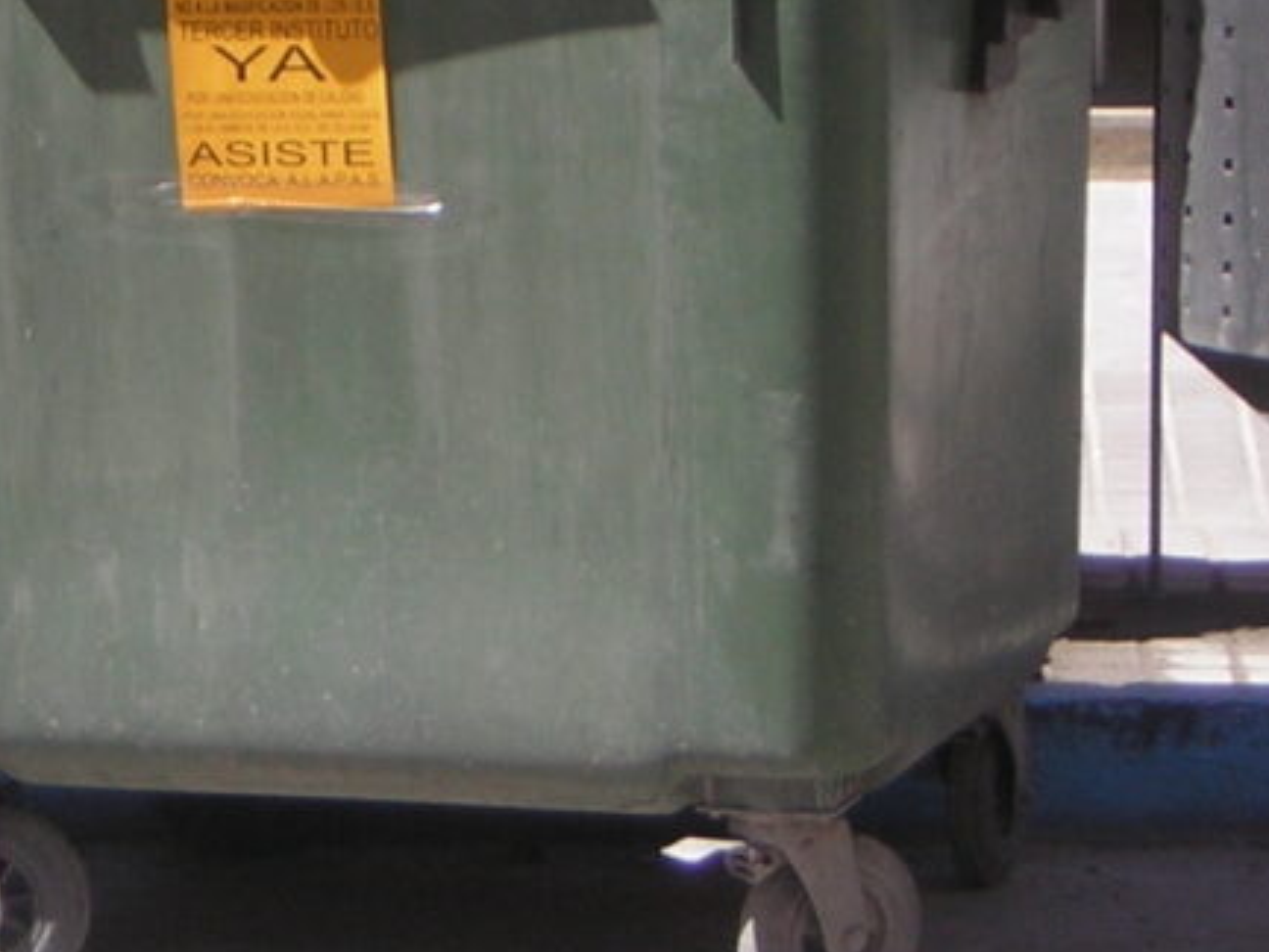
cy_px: 112
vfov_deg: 6.2
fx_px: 8798
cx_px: 109
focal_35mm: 240
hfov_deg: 8.2
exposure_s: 1/292
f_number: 4.7
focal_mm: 14.1
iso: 50
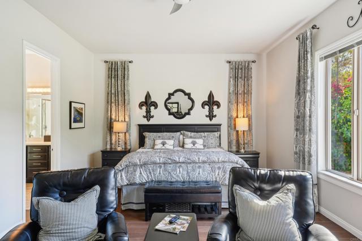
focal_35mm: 24
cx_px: 181
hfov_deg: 73.7
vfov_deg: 53.2
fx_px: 241
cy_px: 120
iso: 320
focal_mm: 24
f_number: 8
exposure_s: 1/50
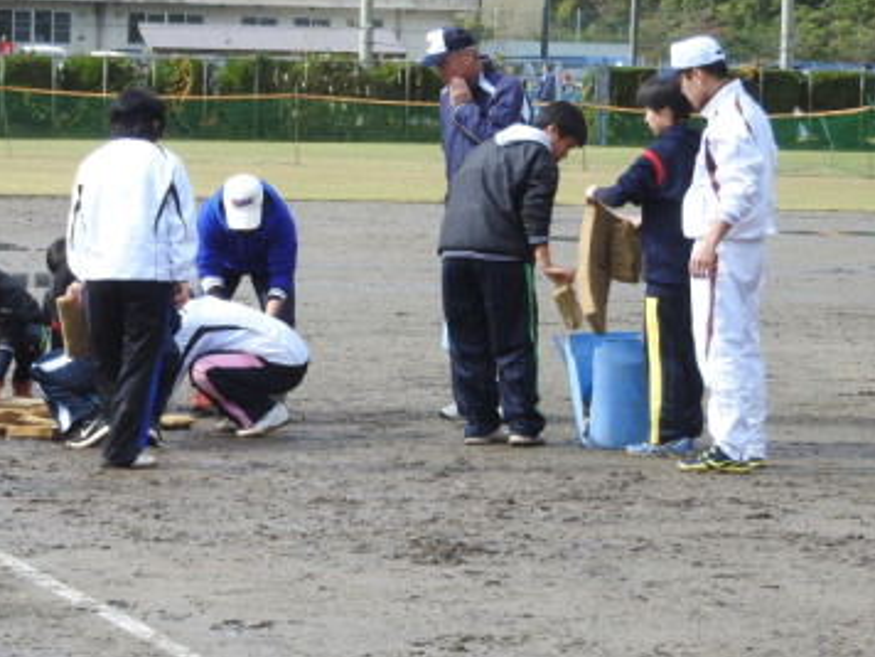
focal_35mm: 194
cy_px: 404
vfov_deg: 7.7
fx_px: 4904
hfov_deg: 10.2
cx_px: 179
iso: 100
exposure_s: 1/250
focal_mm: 20.6
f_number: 5
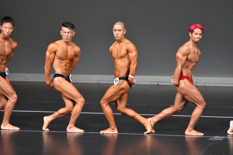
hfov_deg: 6.0
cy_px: 78
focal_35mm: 345
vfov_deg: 4.0
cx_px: 116
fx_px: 2232
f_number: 5.6
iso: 5000
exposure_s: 1/400
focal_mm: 230
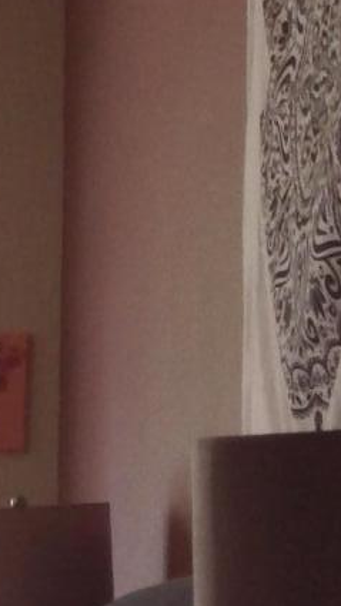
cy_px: 638
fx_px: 2878
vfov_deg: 11.9
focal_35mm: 179
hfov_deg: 5.8
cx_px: -1037
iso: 64
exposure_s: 1/40
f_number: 2.4
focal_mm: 4.28
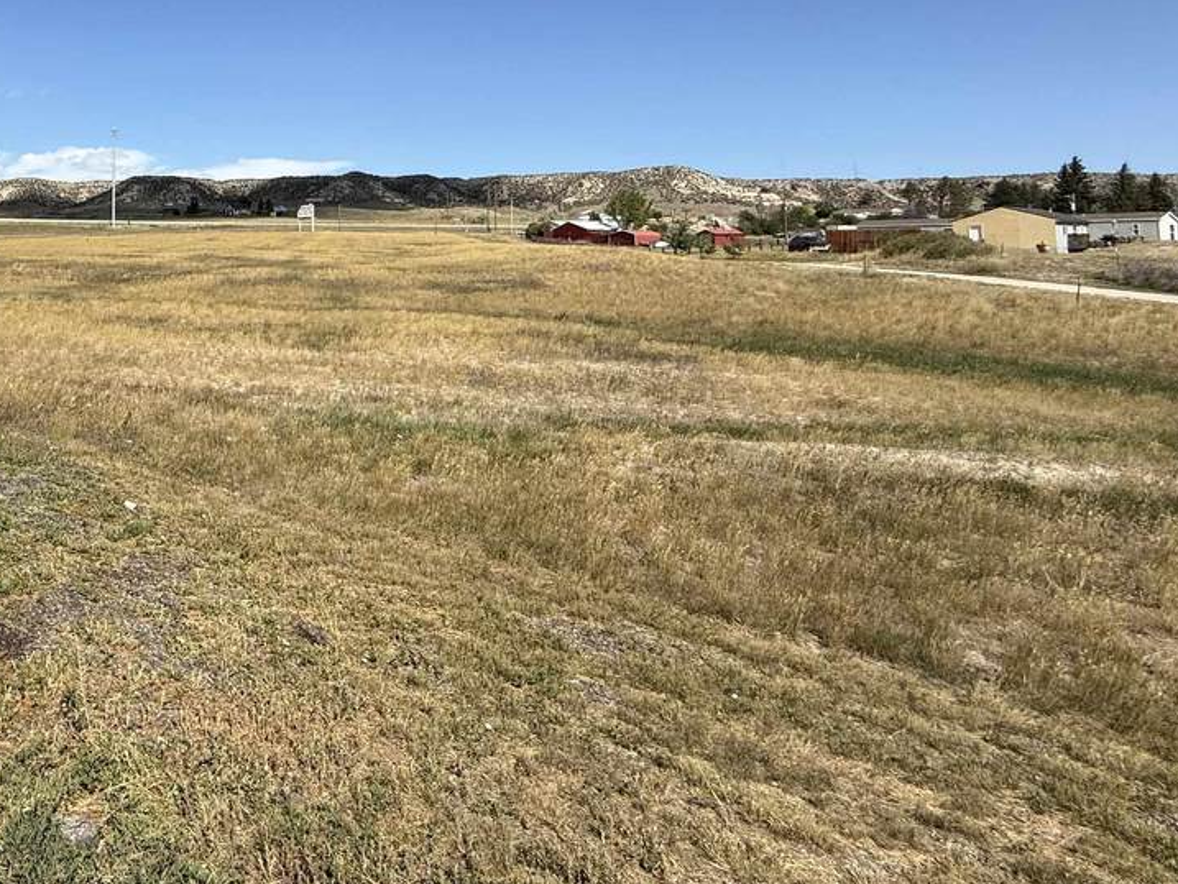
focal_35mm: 25
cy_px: 205
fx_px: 851
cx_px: 163
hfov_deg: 60.9
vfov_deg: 52.1
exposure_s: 1/2717
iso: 50
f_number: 2.2
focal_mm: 2.22
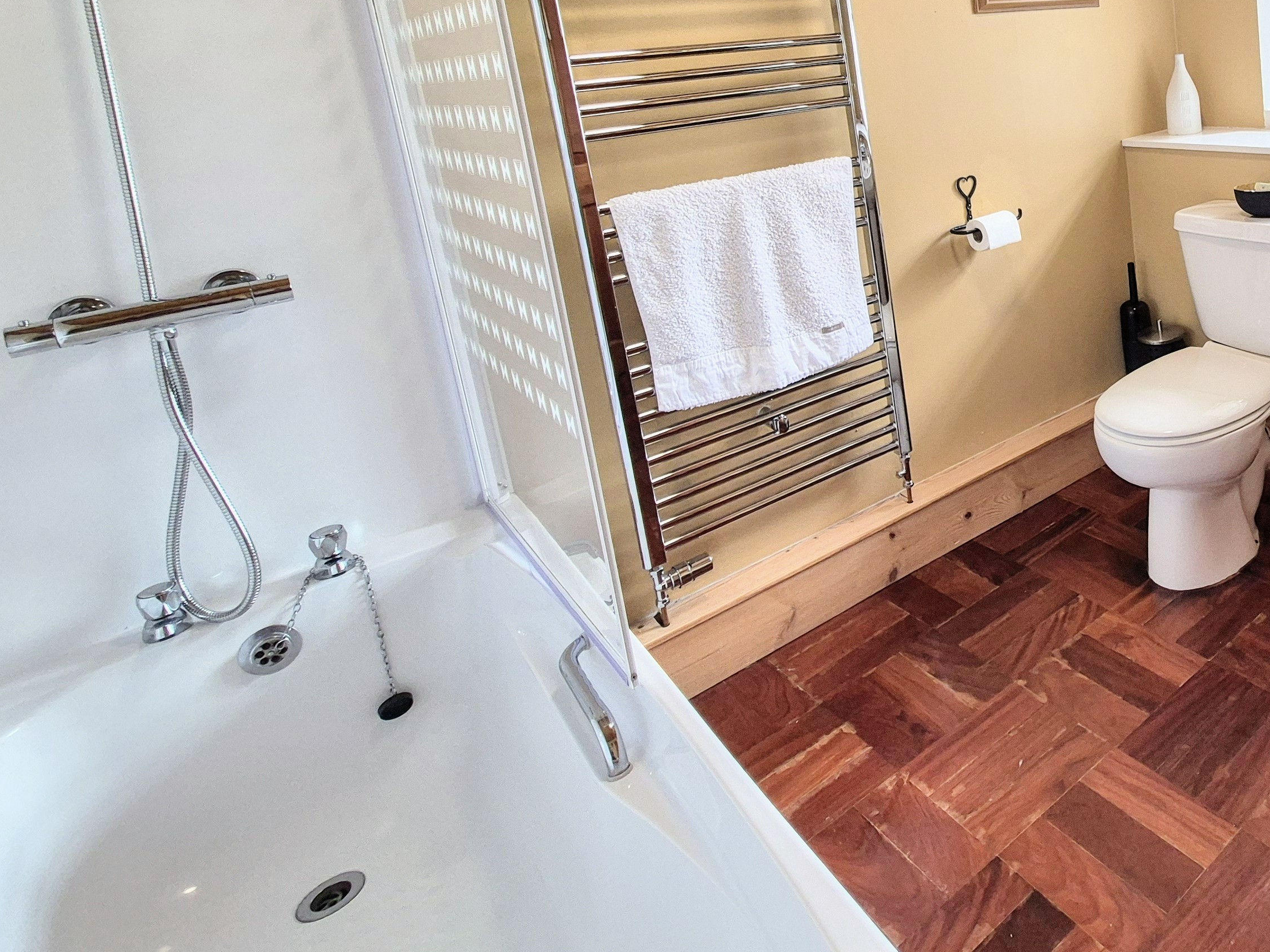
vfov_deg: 54.8
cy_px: 189
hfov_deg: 63.4
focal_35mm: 23
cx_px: 1111
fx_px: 844
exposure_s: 1/100
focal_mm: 2.2
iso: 100
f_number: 2.2
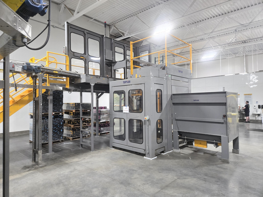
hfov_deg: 73.9
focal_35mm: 23
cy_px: 98
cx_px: 132
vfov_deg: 58.9
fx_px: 175
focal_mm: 5.4
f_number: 1.8
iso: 500
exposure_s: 1/120
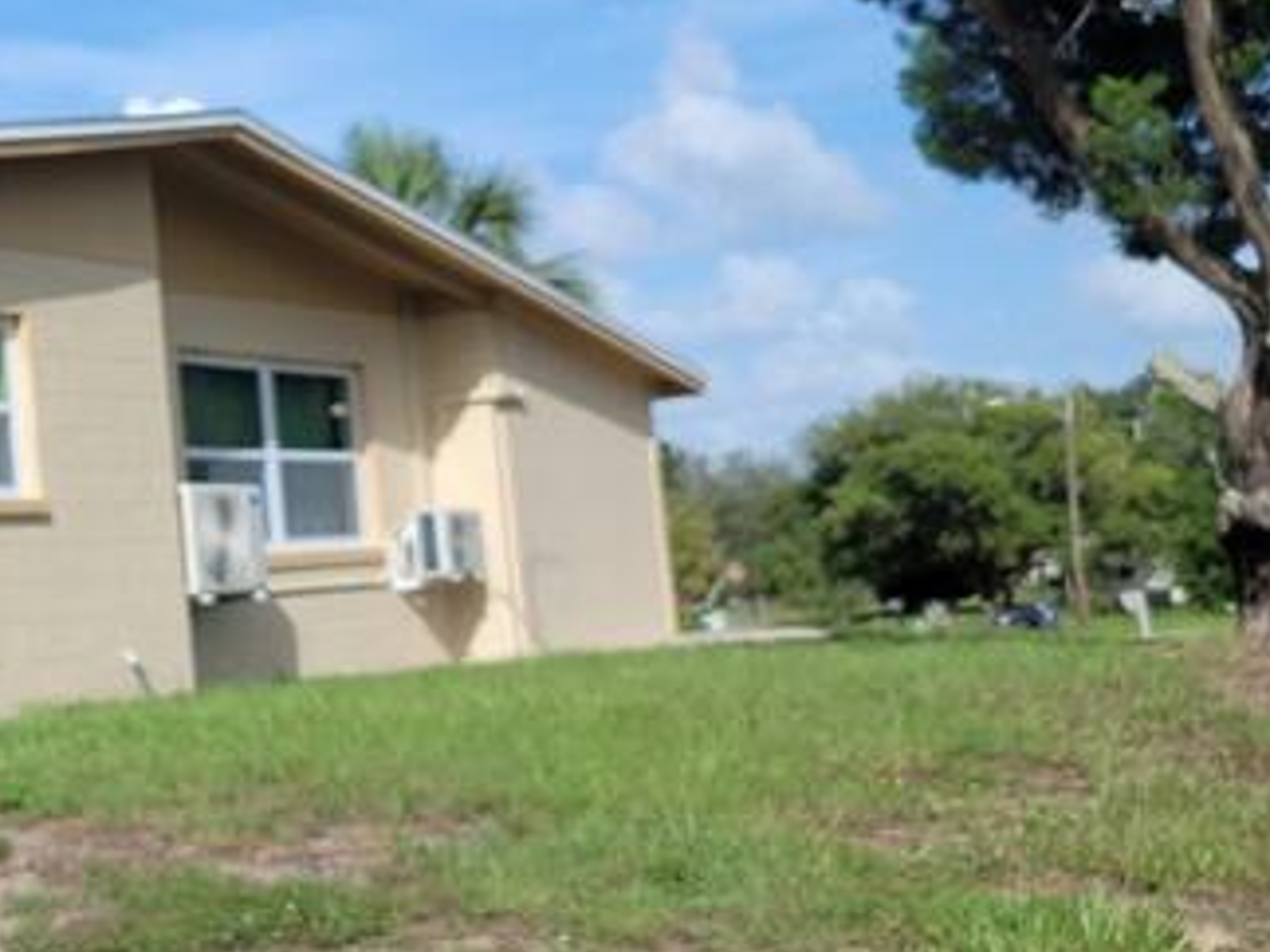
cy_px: 452
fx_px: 2274
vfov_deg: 23.6
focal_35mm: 62
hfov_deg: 28.9
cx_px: -43
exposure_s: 1/1002
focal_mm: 7
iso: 20
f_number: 1.8
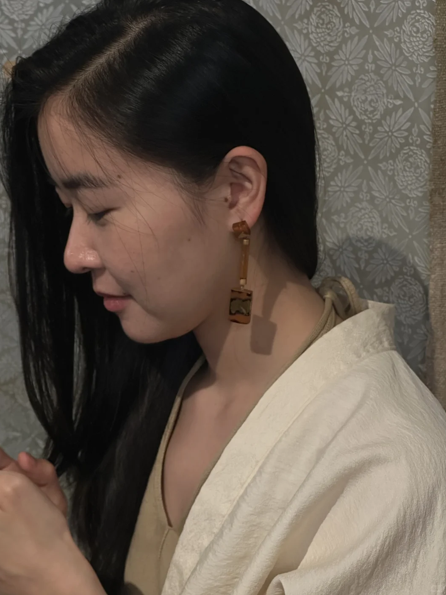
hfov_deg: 18.7
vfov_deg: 24.7
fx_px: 1357
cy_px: 291
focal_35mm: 79
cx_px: 220
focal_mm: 9
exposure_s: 1/89
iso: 250
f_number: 2.8
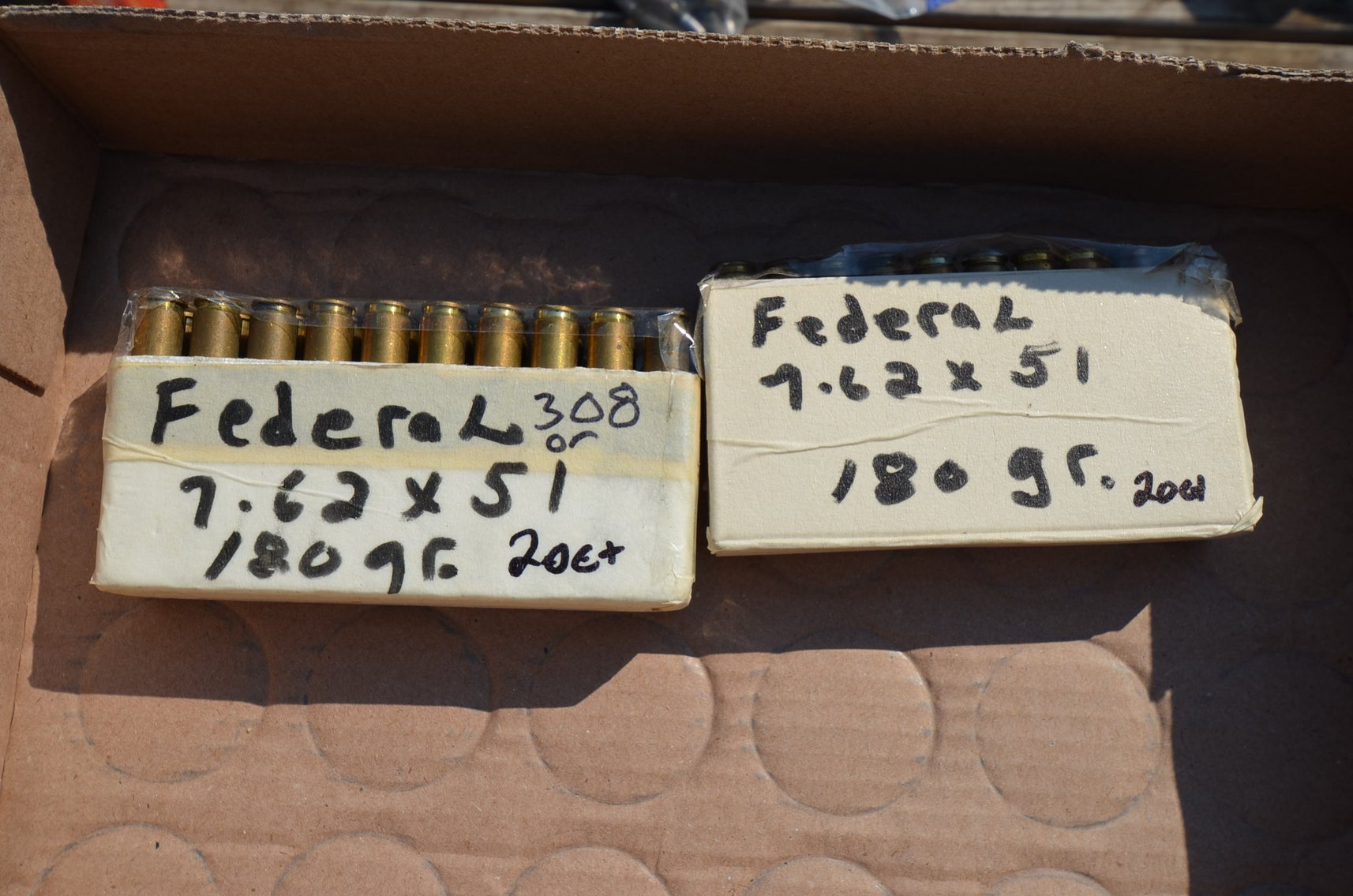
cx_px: 676
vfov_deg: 36.7
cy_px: 448
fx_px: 1350
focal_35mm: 36
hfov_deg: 53.2
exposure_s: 1/400
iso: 100
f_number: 10
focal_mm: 24
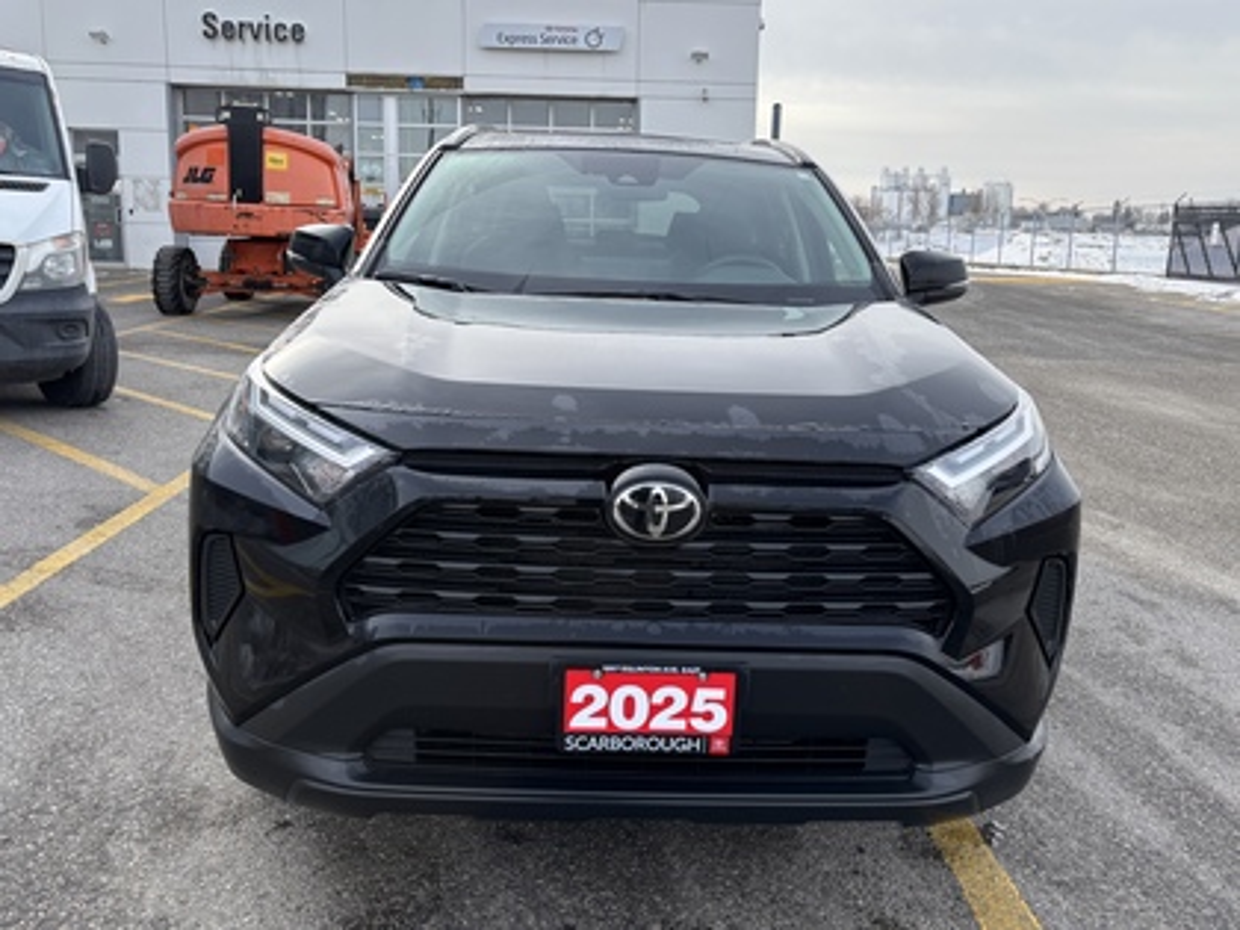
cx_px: 620
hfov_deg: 67.3
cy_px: 465
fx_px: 931
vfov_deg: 53.1
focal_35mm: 26
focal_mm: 5.96
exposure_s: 1/1418
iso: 50
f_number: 1.6
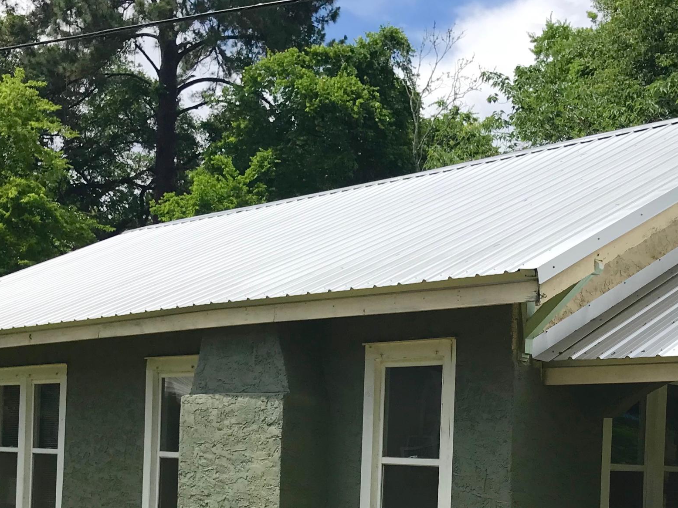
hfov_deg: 35.2
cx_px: 456
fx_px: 1058
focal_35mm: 54
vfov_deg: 25.9
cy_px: 481
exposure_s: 1/2994
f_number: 1.8
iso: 20
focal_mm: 3.99
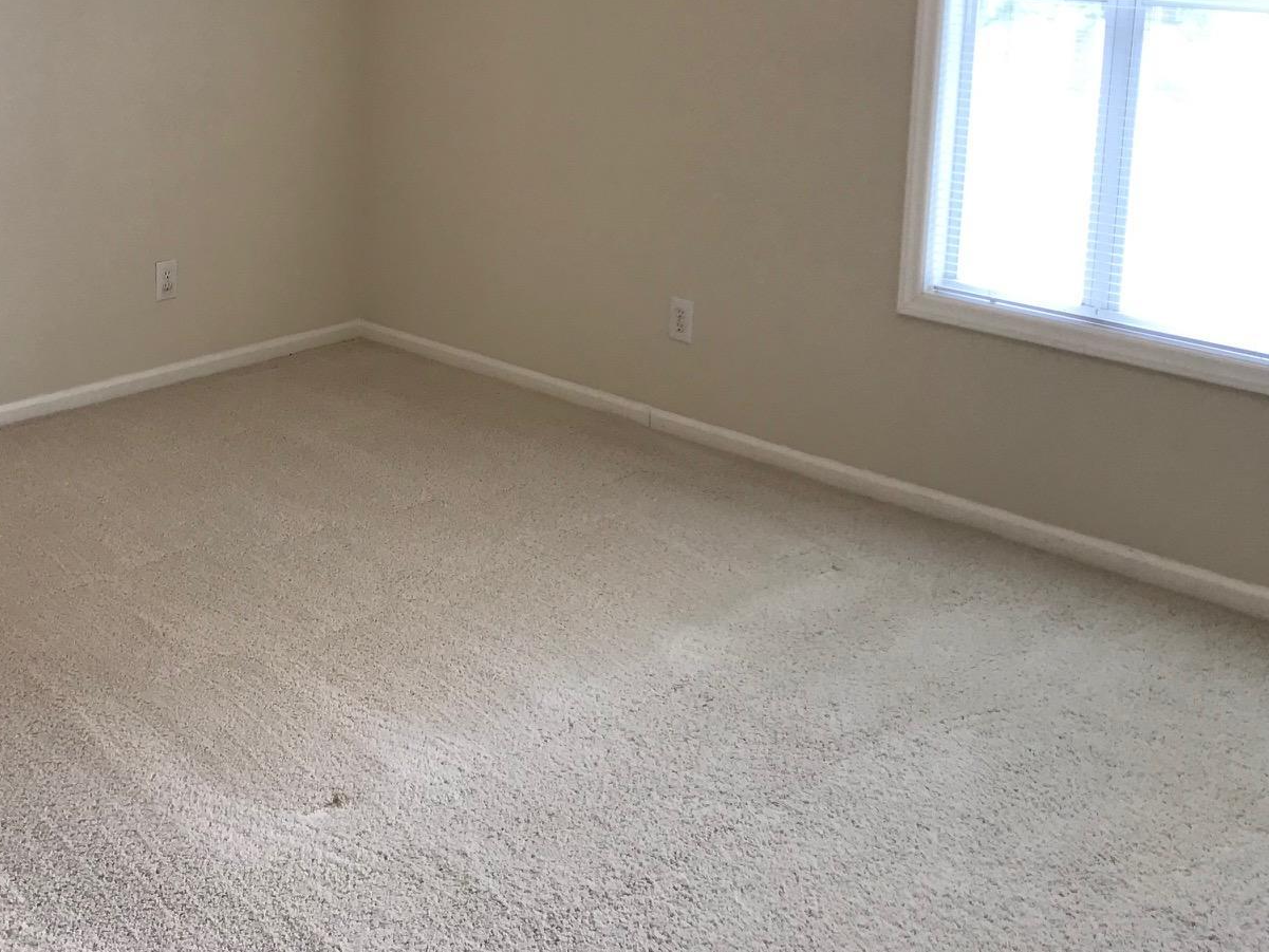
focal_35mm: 47
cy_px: 186
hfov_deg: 39.7
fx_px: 1723
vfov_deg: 30.1
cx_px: 381
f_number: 1.8
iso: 32
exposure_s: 1/30
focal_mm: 3.99
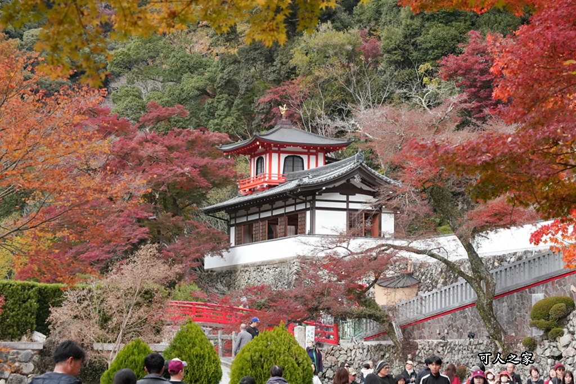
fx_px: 1680
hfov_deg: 19.5
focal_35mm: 105
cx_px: 288
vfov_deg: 13.0
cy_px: 192
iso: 5000
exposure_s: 1/2000
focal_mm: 70
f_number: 8
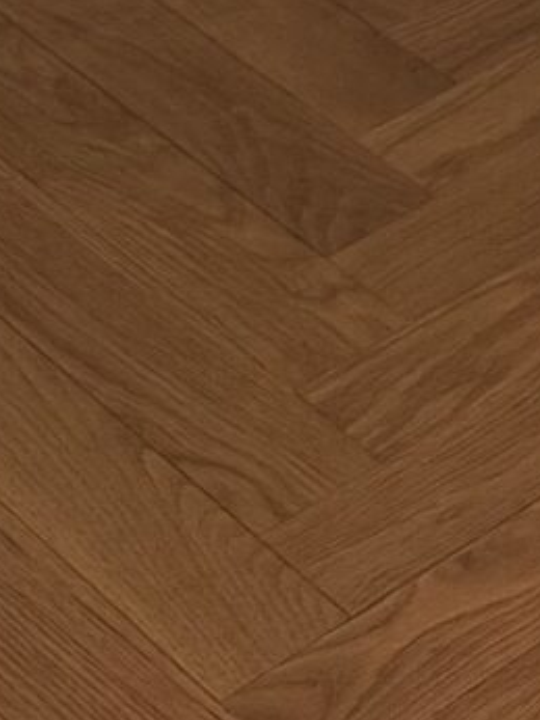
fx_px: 3684
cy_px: -1903
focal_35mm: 177
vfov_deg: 8.1
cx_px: 935
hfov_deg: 8.1
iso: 200
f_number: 1.78
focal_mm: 6.76
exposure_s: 1/67
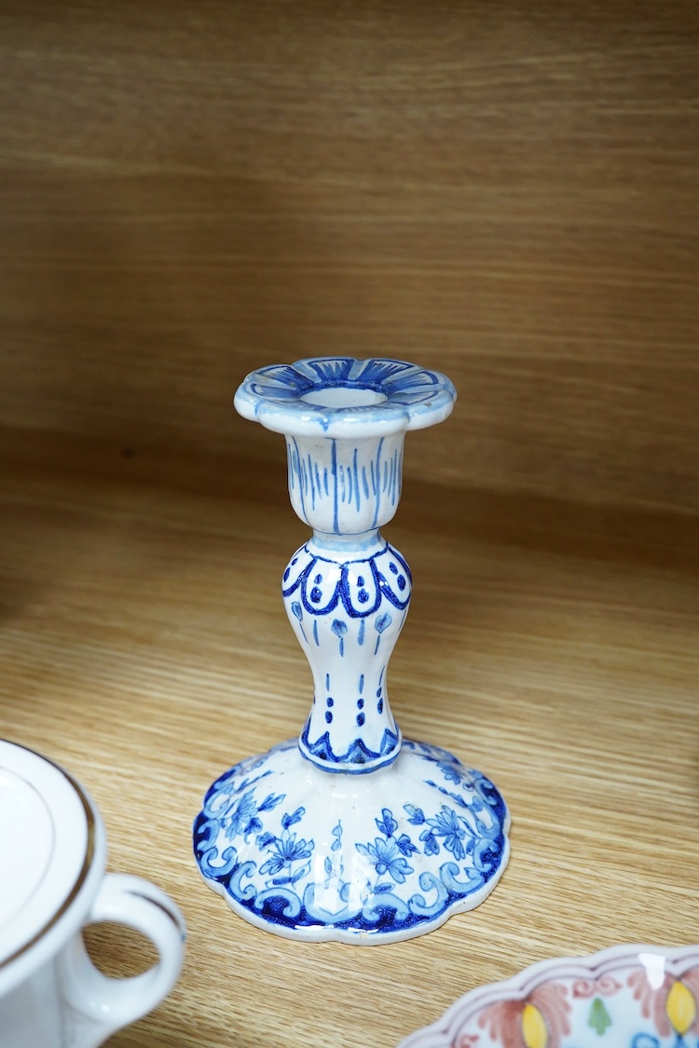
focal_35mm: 45
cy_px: 524
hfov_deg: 29.9
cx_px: 350
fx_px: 1311
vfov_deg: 43.6
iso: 2500
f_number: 8
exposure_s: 1/160
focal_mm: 30
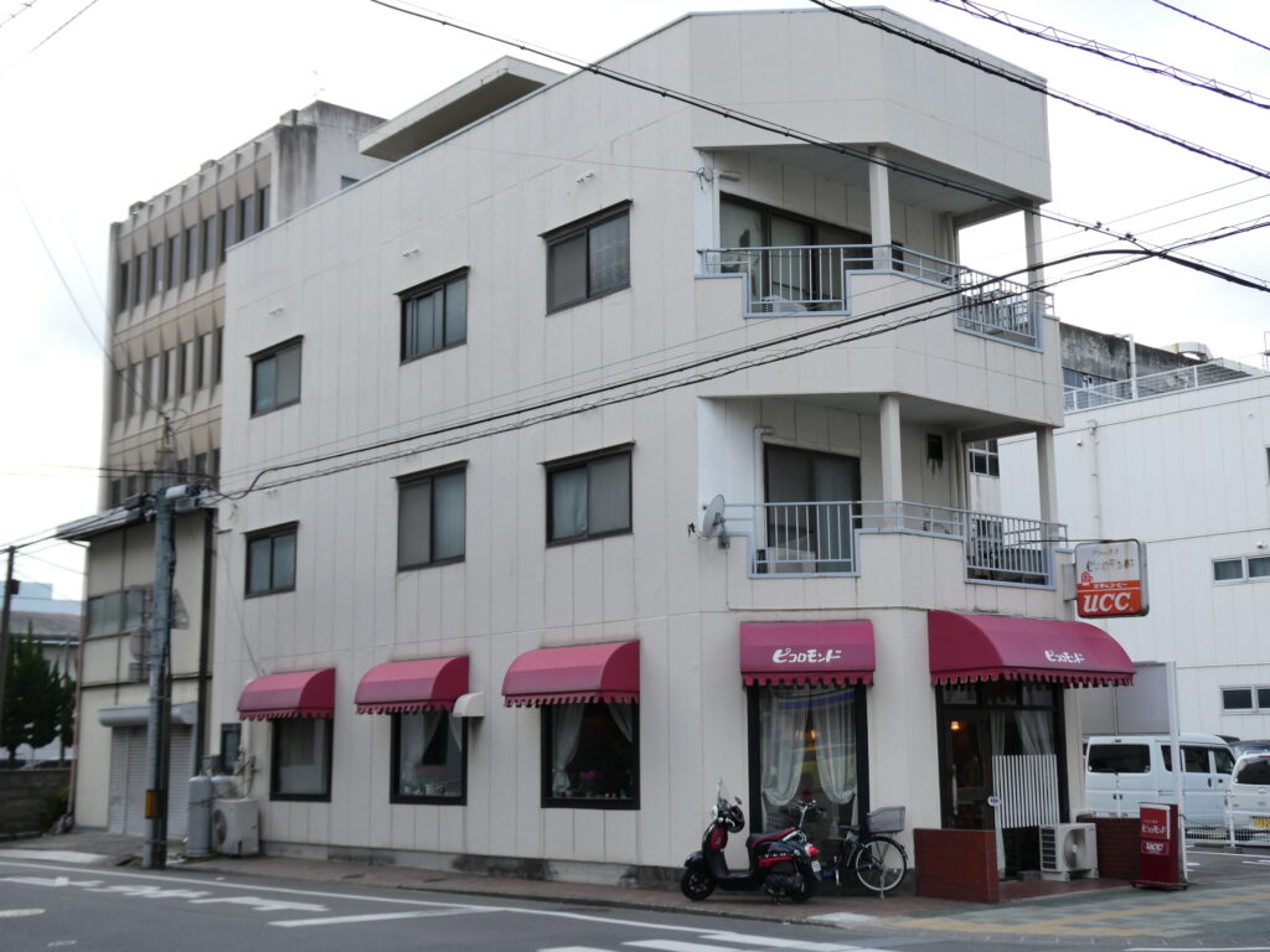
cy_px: 476
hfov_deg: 42.9
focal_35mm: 44
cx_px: 635
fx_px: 1614
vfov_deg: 32.9
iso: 80
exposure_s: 1/320
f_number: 3.9
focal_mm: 7.8
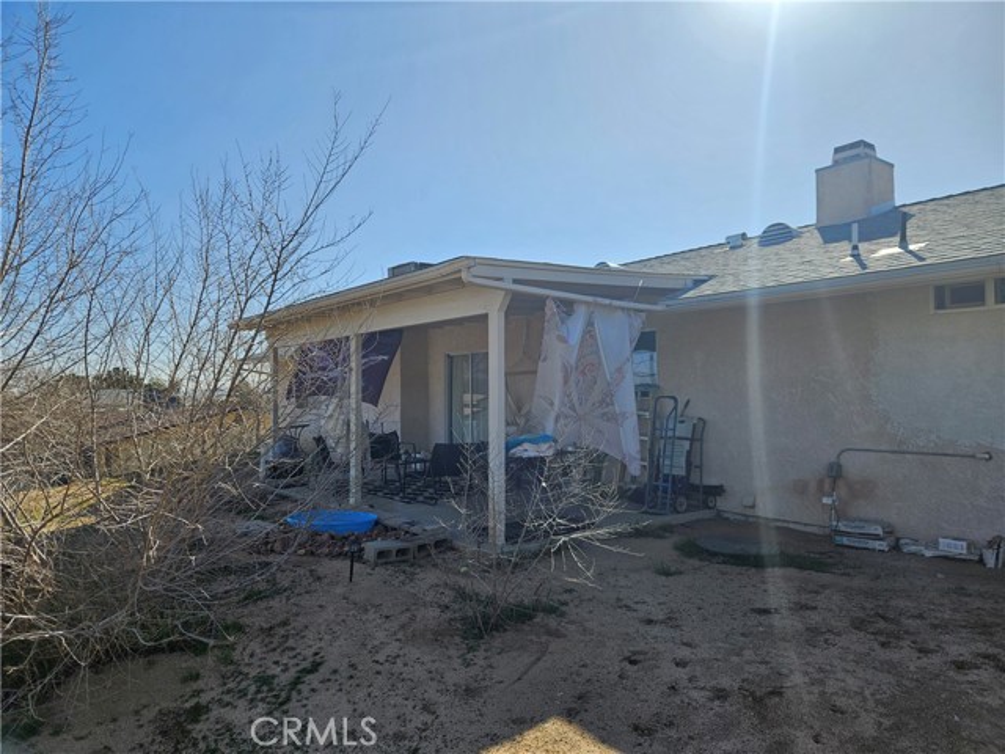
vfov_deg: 58.9
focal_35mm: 23
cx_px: 502
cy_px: 377
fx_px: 668
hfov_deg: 73.9
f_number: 1.8
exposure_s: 1/2450
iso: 25
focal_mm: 5.4
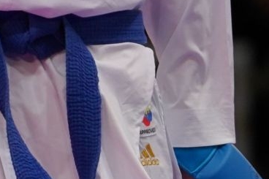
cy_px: -80
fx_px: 10956
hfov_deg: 1.4
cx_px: -88
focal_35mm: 1467
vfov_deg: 0.9
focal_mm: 200
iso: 800
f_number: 2.8
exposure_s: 1/1000
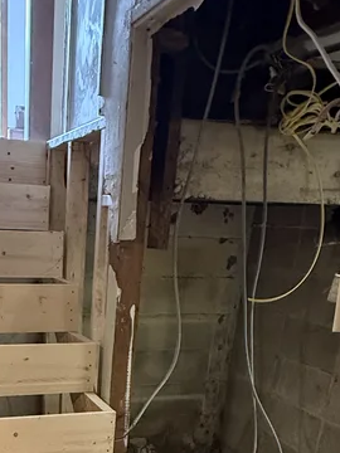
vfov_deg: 40.4
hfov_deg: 33.1
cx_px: 57
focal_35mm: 42
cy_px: 432
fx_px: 550
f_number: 2.2
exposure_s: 1/60
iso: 1000
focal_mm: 2.22
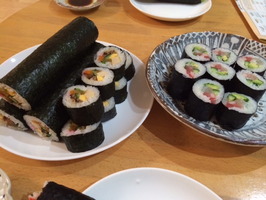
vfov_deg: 46.8
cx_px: 133
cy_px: 100
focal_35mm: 30
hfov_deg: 60.0
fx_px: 231
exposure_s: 1/30
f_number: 2.2
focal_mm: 4.12
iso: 320
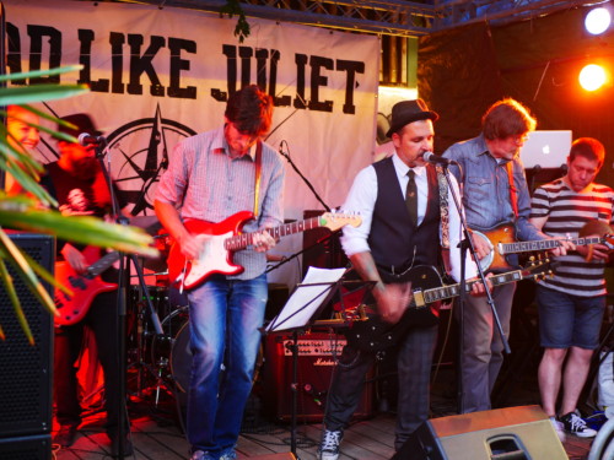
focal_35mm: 50
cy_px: 230
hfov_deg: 38.2
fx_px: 887
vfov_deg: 29.1
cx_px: 307
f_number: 1.7
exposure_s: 1/13
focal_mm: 25
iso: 400
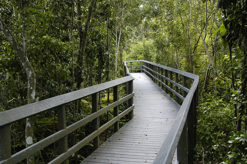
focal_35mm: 42
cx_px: 124
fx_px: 288
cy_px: 82
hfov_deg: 46.5
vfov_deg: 31.8
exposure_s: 1/90
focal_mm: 28
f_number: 7.1
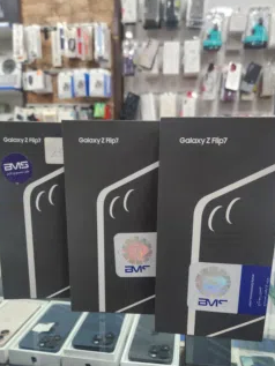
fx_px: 307
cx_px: 136
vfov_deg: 61.1
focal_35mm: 29
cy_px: 221
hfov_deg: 48.3
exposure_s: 1/180
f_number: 1.8
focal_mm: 5.4
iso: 100
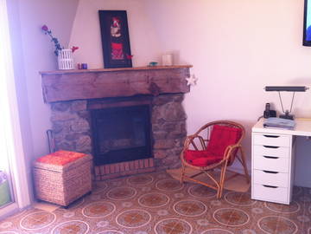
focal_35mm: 35
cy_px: 117
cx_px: 156
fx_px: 314
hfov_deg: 52.6
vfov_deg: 40.7
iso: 80
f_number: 2.8
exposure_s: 1/20
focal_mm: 3.85
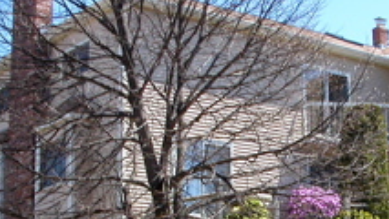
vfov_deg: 13.9
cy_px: 249
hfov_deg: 24.6
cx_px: 316
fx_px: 877
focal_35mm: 85
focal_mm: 5.6
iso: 100
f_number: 4.5
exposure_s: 1/299
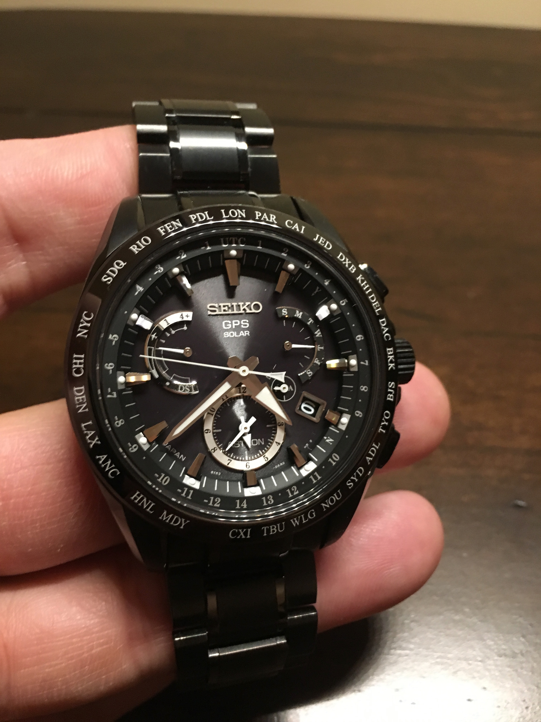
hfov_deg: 48.2
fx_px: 604
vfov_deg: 61.7
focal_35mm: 29
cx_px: 270
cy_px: 361
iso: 200
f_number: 2.2
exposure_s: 1/15
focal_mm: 4.15
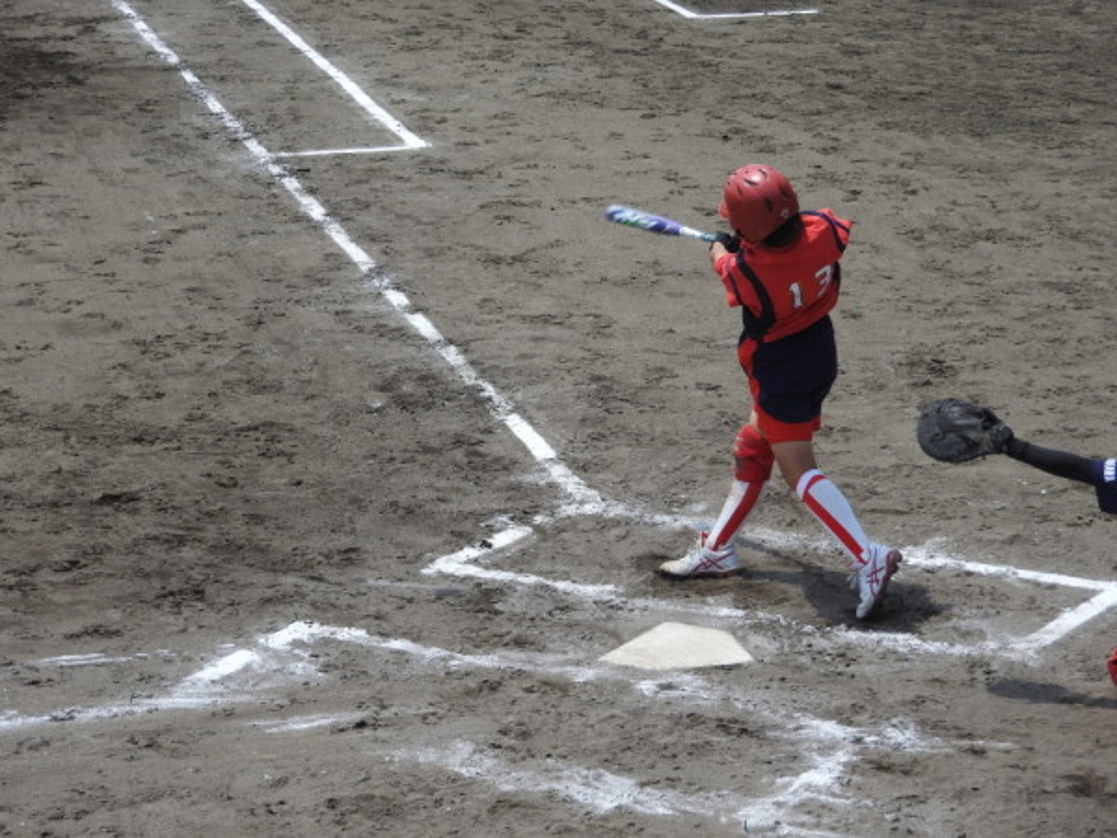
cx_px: 558
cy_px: 419
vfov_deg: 12.9
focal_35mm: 115
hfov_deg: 17.1
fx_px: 3711
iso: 100
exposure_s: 1/800
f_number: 5
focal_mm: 20.6
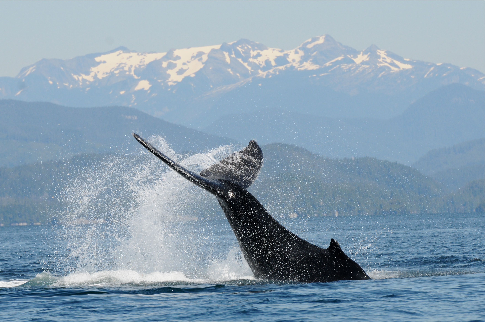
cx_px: 242
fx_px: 4037
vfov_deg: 4.6
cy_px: 161
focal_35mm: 300
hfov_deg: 6.9
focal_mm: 200
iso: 400
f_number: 8
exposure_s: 1/1000
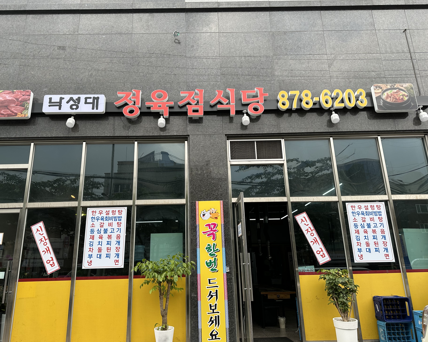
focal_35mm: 26
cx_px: 199
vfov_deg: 54.9
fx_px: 329
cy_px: 170
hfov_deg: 66.0
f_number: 1.78
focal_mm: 6.86
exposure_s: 1/535
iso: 80
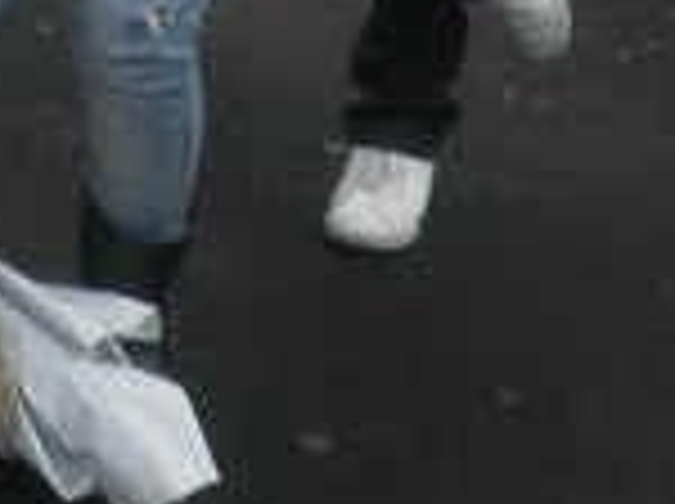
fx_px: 2161
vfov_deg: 11.7
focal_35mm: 111
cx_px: -432
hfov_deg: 15.8
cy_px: -549
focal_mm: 4.65
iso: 64
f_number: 2.6
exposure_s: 1/320
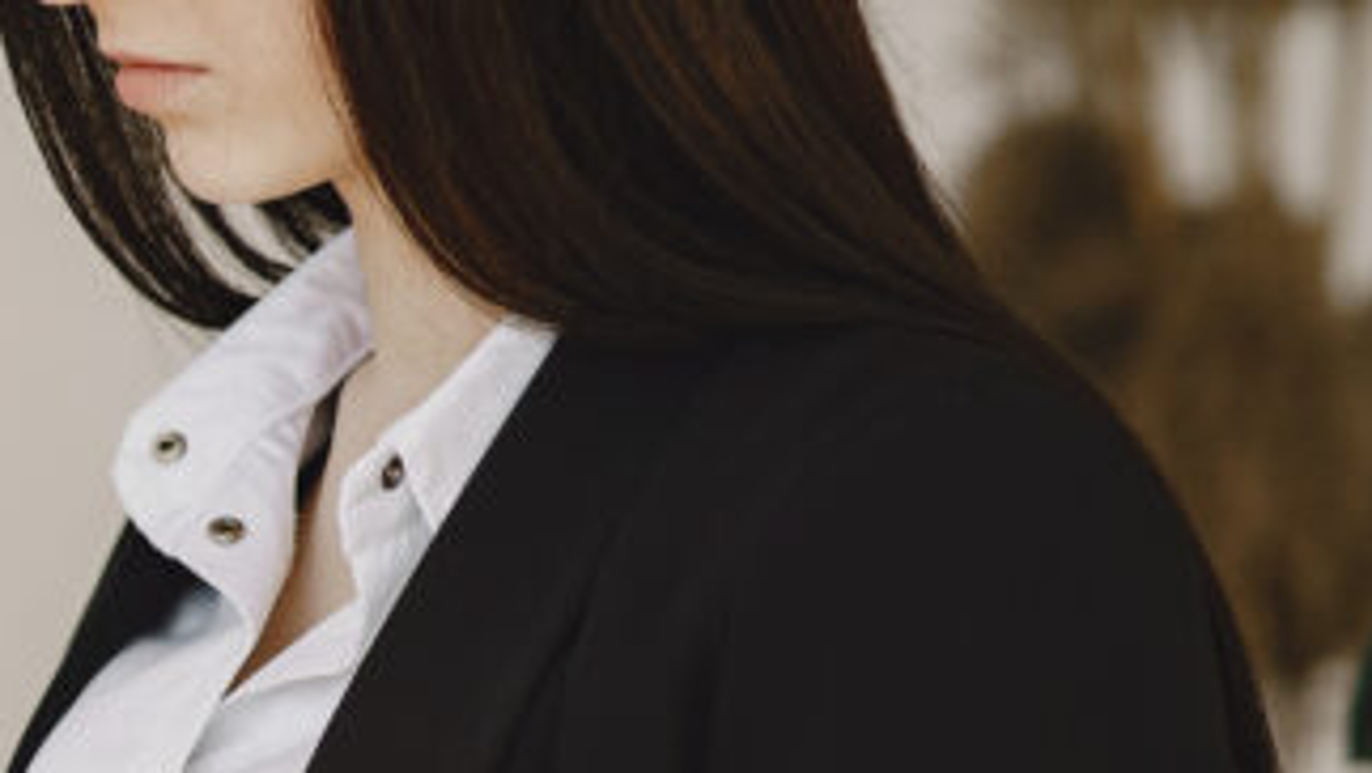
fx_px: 10263
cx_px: -692
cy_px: 873
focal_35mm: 282
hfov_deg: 7.5
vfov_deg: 4.3
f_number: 2.5
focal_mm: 85
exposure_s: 1/800
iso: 500
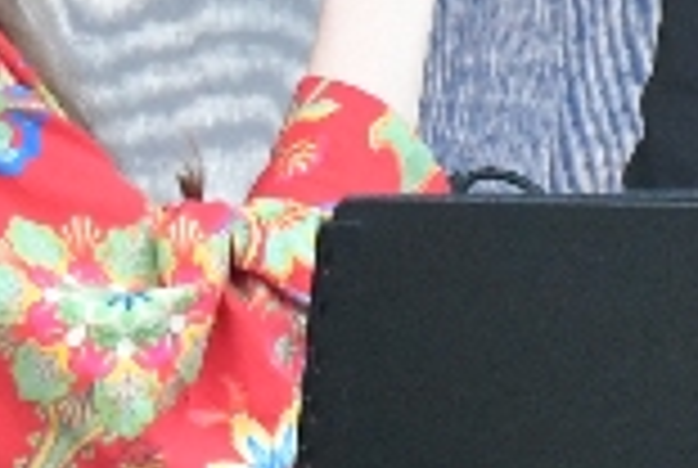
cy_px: 364
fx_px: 26108
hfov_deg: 1.5
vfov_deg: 1.0
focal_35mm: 1344
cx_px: 86
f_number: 5.6
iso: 2200
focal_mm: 116
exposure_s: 1/400
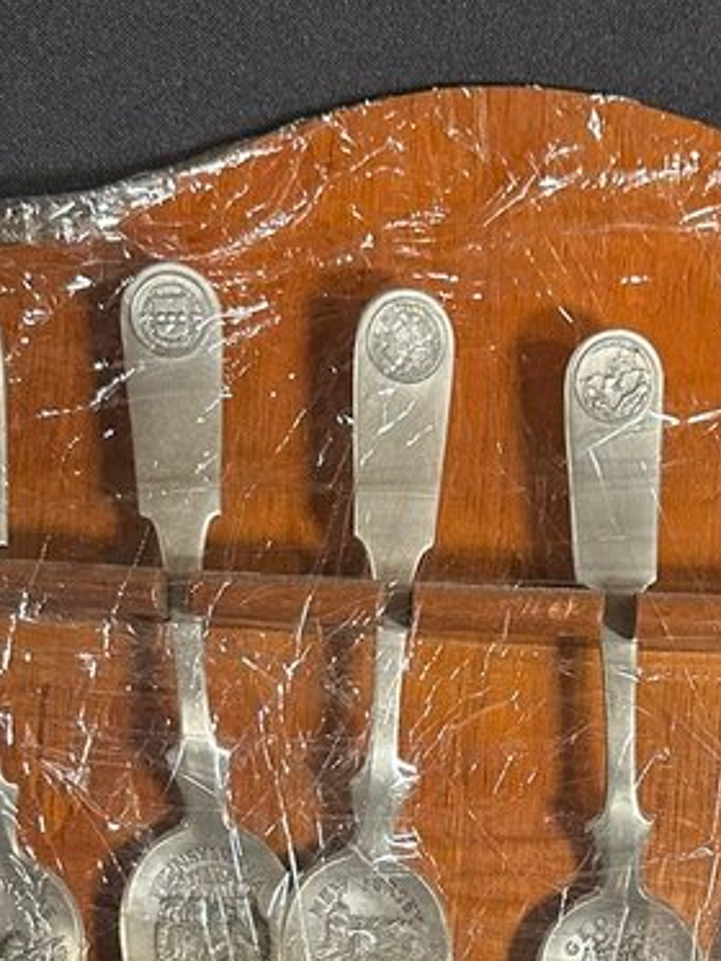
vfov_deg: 24.9
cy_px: 1037
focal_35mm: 73
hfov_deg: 20.1
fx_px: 2026
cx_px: 511
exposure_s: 1/60
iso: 320
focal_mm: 6.86
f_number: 1.78
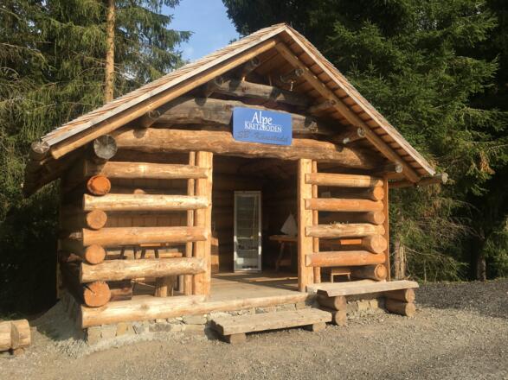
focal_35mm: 29
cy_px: 190
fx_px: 425
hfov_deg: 61.7
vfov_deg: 48.2
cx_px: 254
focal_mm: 4.15
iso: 25
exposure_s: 1/705
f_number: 2.2
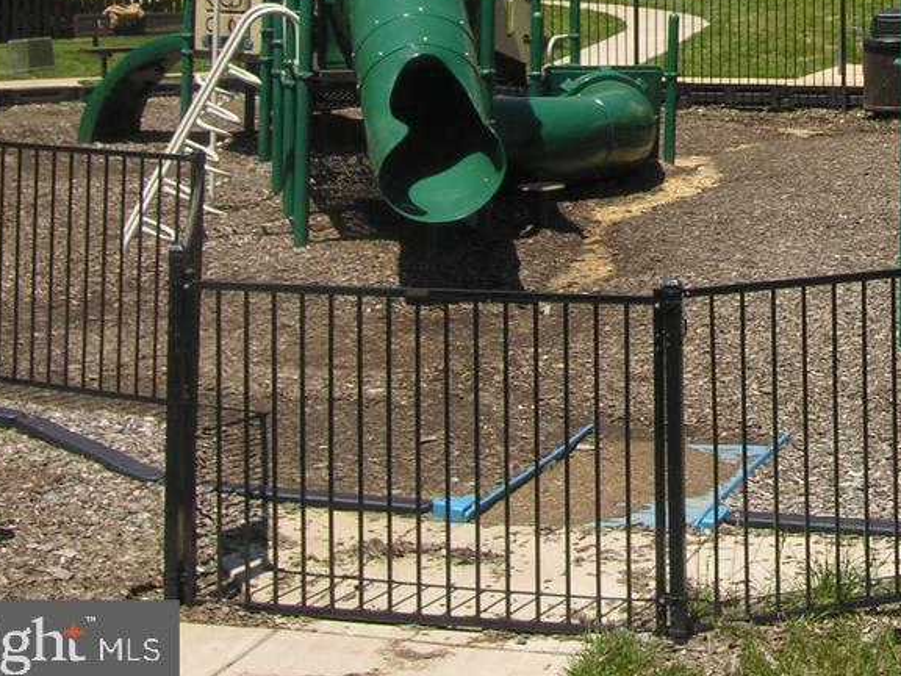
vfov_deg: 17.5
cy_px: -155
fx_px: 2082
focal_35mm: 80
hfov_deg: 22.8
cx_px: 1031
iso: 50
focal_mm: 8.1
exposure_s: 1/213
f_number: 6.4
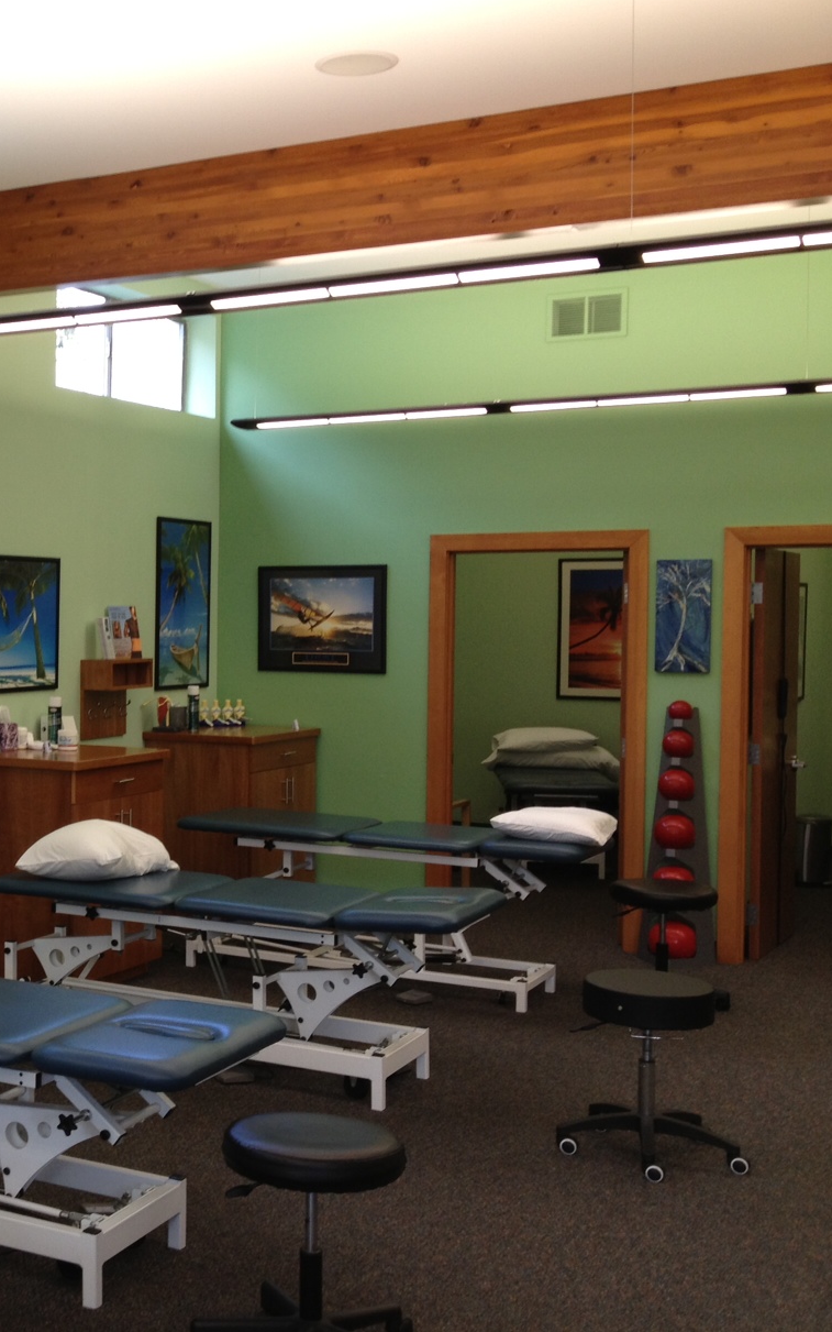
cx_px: -60
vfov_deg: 40.3
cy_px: 661
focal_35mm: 50
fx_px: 1814
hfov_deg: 24.3
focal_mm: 4.28
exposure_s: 1/40
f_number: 2.4
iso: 50
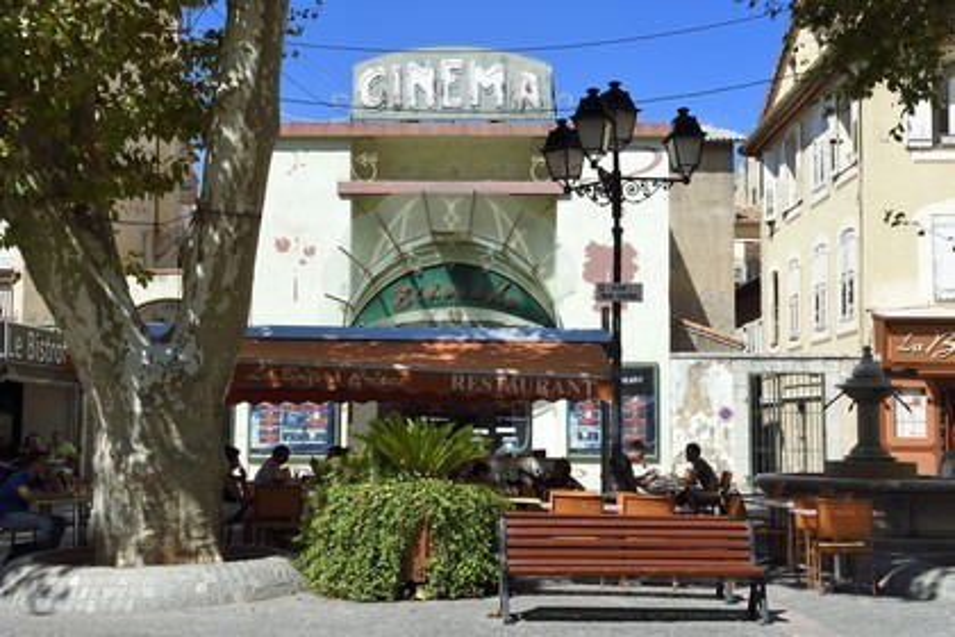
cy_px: 318
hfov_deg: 41.1
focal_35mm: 48
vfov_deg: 28.1
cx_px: 478
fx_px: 1273
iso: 200
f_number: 13
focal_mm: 48
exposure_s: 1/200
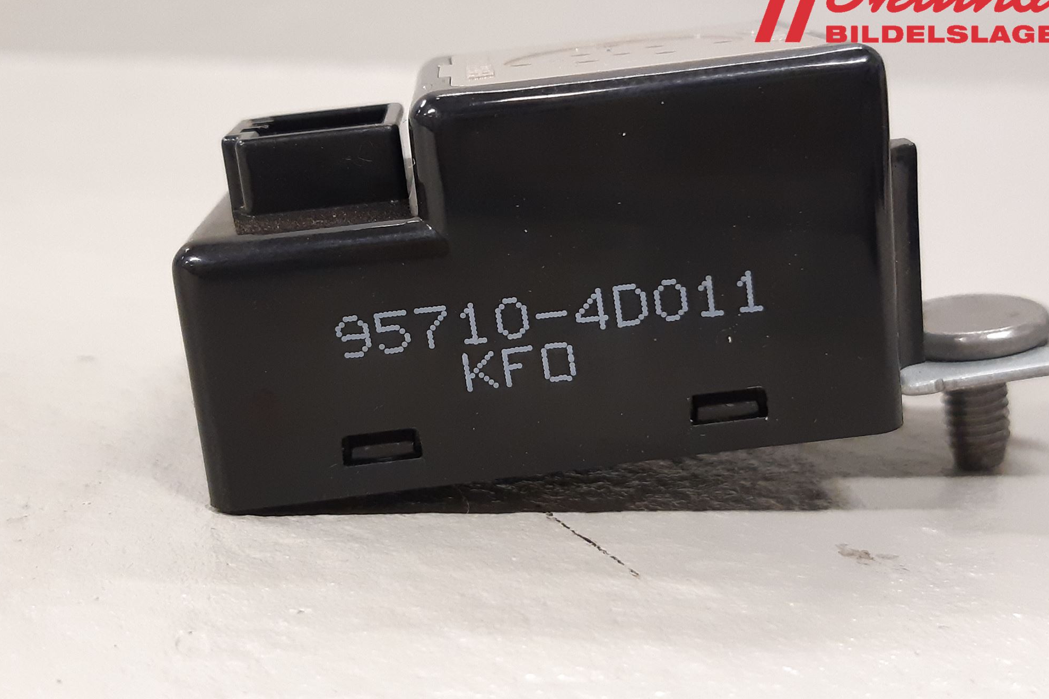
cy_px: 360
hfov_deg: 65.5
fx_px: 816
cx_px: 537
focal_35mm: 28
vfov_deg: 46.4
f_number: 1.7
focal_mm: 3.93
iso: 250
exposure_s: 1/50
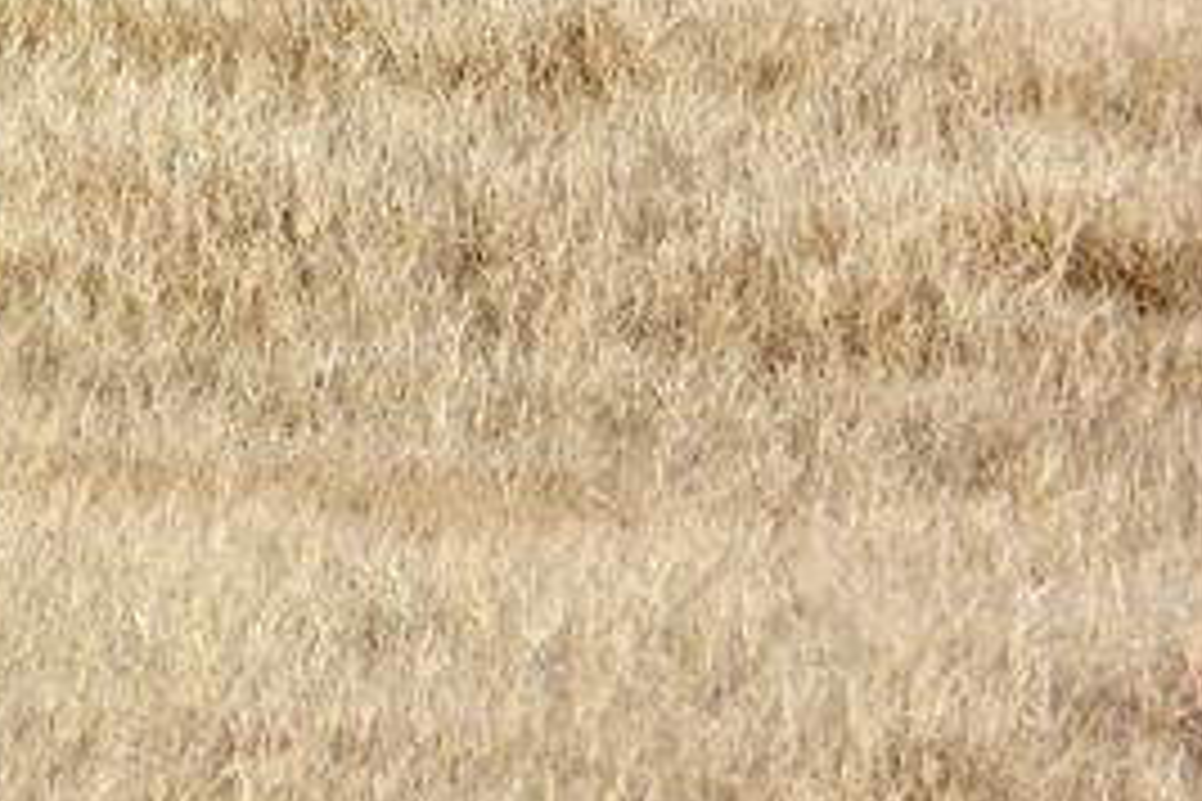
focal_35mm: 798
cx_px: -644
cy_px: -518
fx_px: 26642
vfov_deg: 1.7
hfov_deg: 2.6
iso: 100
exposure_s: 1/1250
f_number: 4.5
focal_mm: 35.9
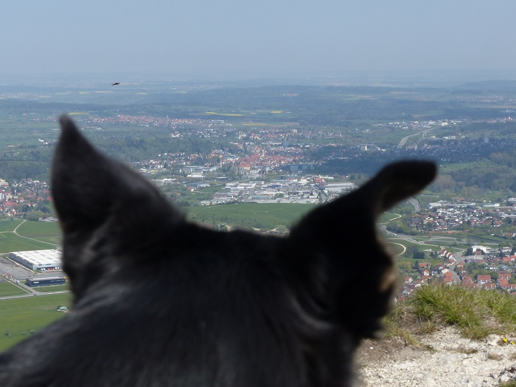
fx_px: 1356
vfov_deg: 16.2
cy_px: 194
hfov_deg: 21.5
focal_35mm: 91
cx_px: 258
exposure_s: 1/1300
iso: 200
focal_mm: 16.4
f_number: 5
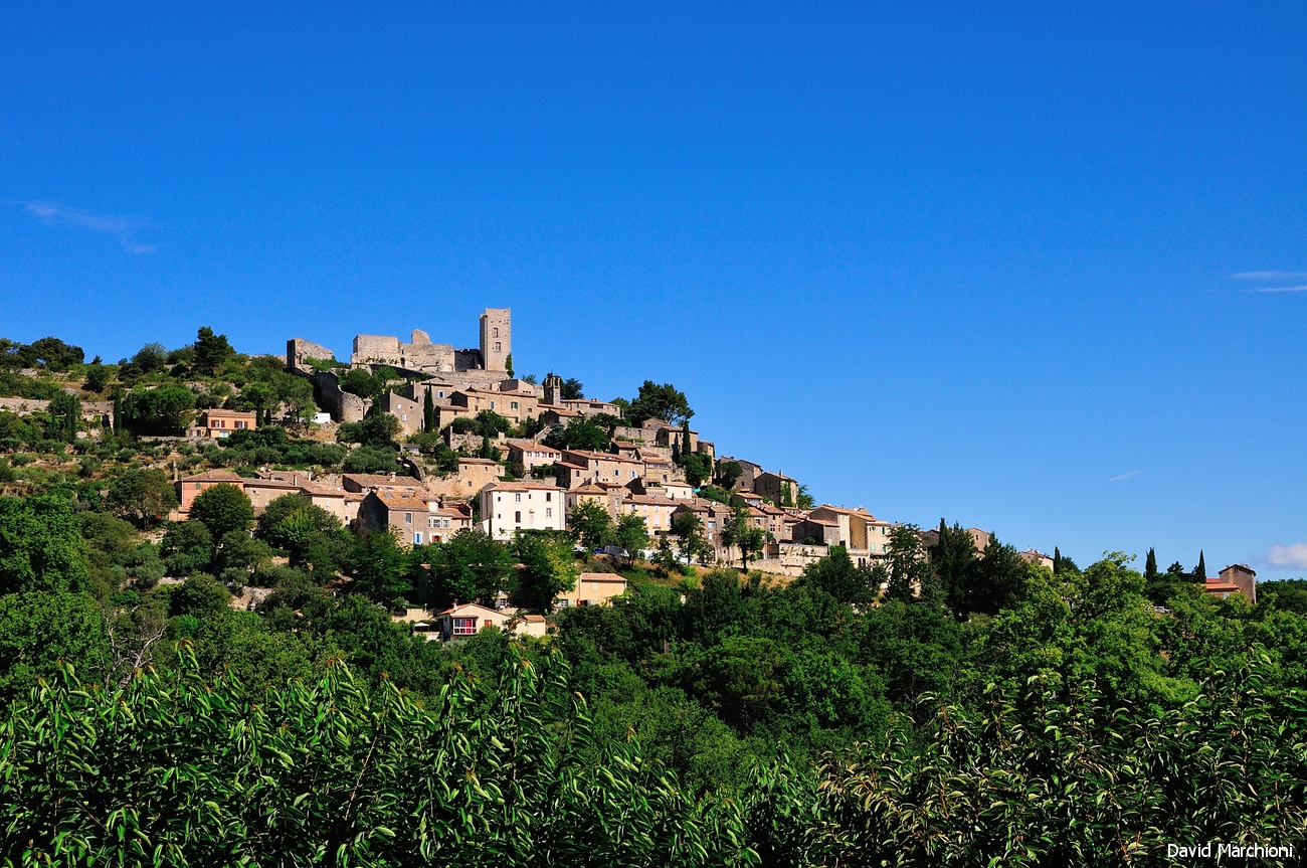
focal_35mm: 60
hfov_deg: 33.4
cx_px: 654
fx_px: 2175
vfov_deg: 22.6
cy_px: 434
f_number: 13
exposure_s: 1/250
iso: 200
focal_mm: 40
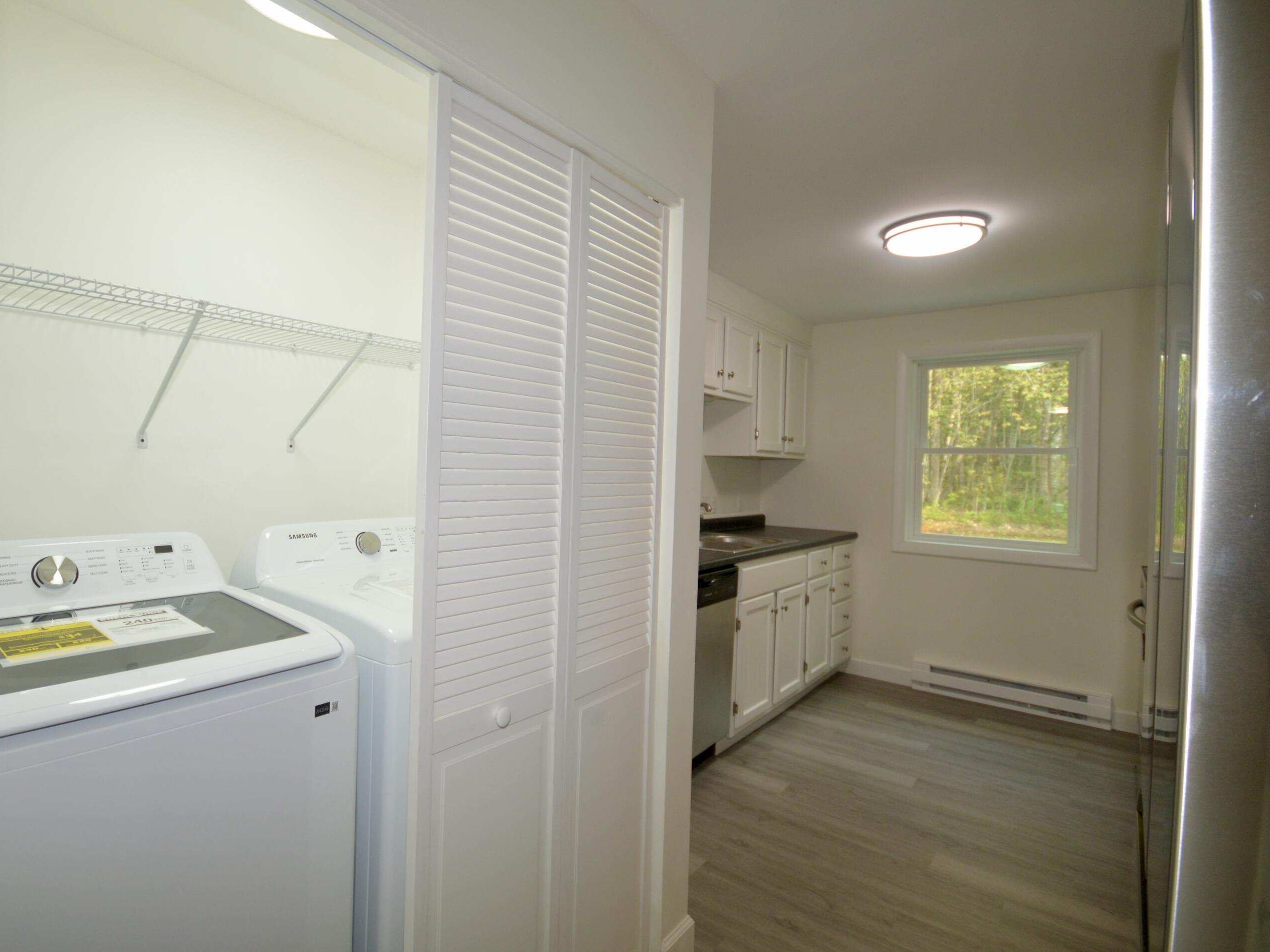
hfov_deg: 90.2
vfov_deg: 74.7
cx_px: 528
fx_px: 624
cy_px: 458
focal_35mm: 17
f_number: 4.5
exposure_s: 1/80
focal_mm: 10
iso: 400
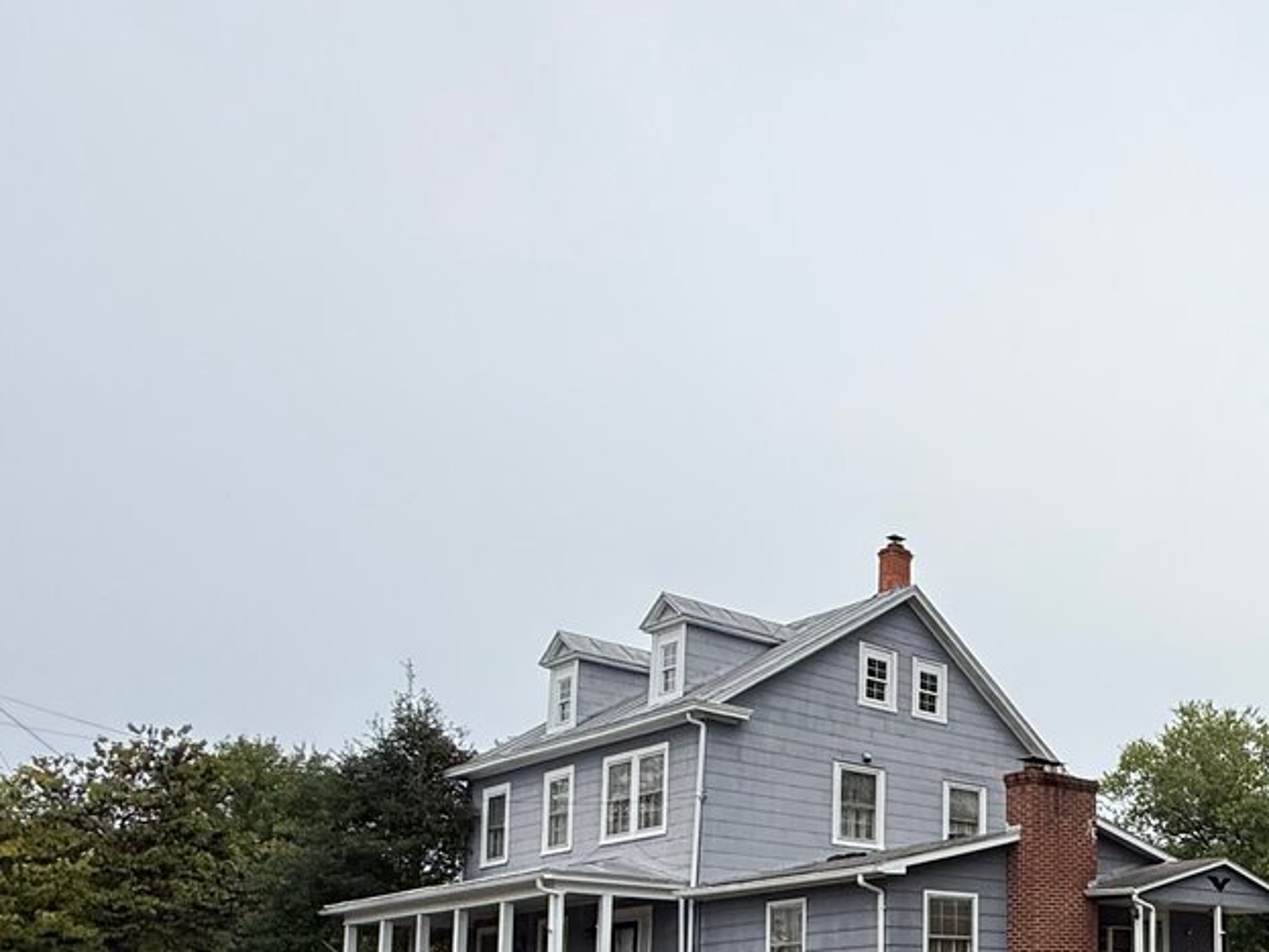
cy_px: 878
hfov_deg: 43.3
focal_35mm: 34
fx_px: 1246
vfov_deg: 38.5
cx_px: 1360
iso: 50
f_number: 2.2
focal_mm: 2.22
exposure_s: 1/820
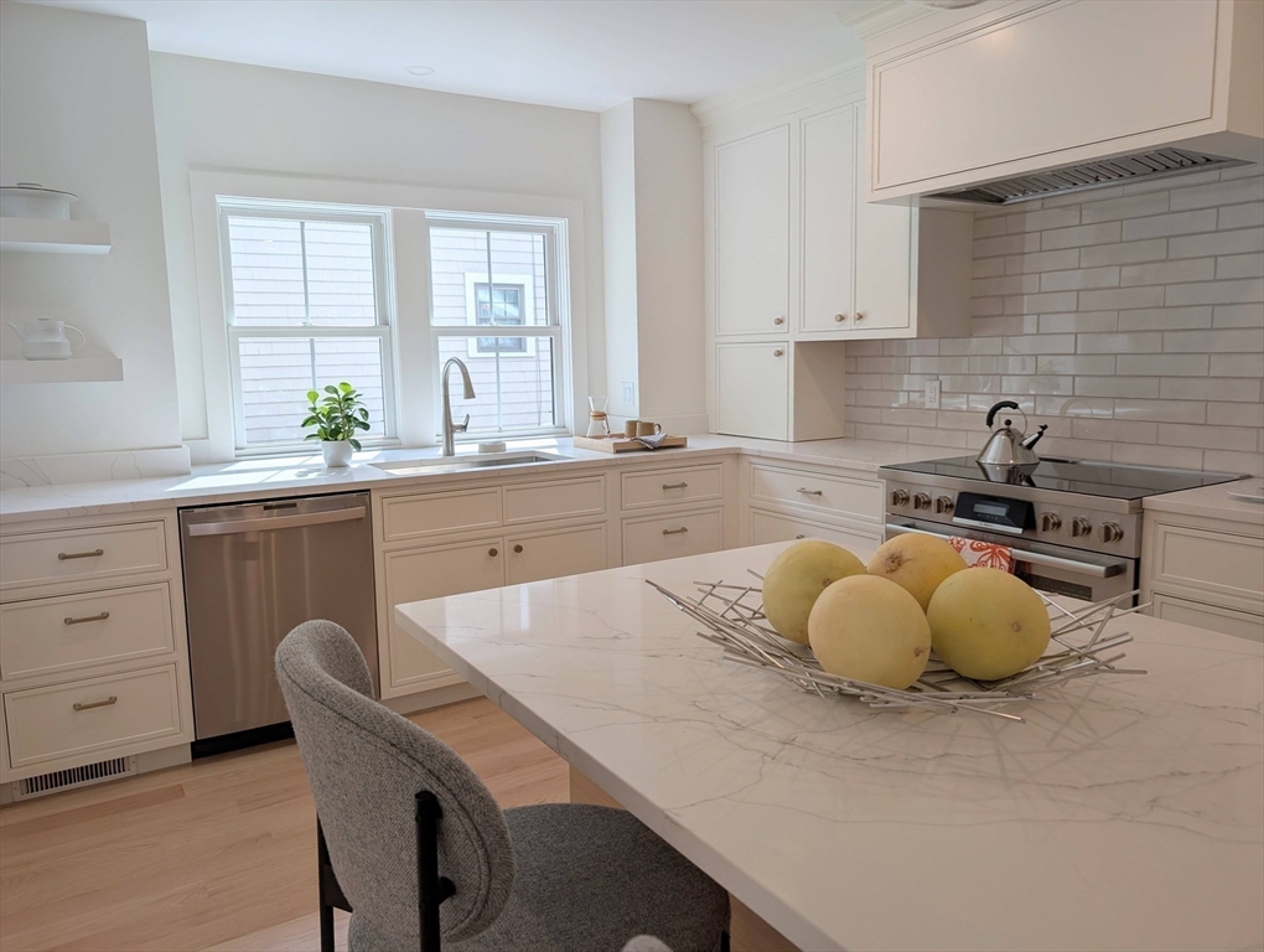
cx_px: 632
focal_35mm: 24
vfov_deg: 56.9
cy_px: 476
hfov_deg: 71.5
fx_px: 878
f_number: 1.68
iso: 18
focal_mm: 6.9
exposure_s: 1/120
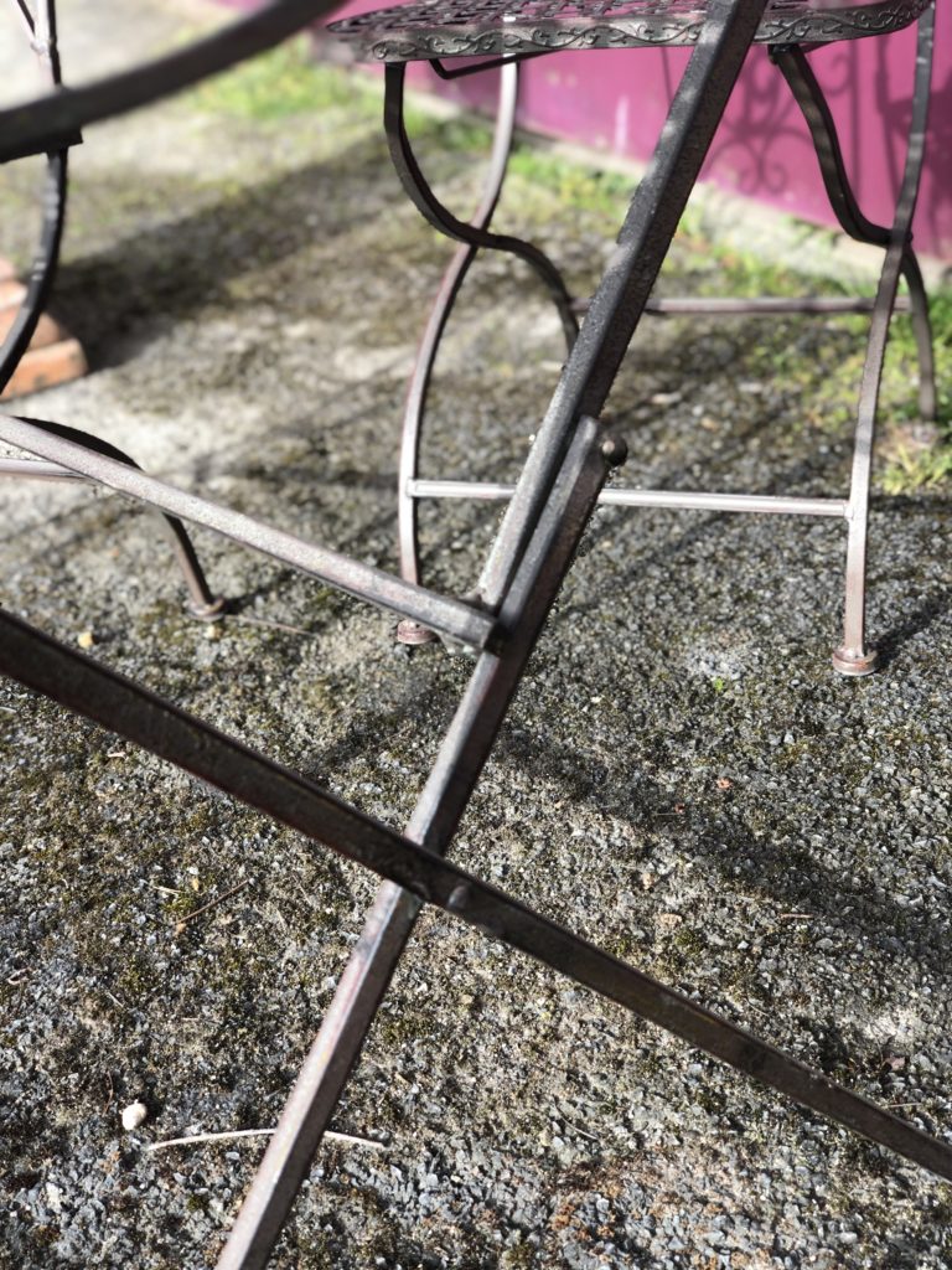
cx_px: 476
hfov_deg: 28.0
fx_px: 1907
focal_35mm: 52
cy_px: 635
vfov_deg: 36.8
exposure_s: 1/120
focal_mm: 6
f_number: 2.4
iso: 16
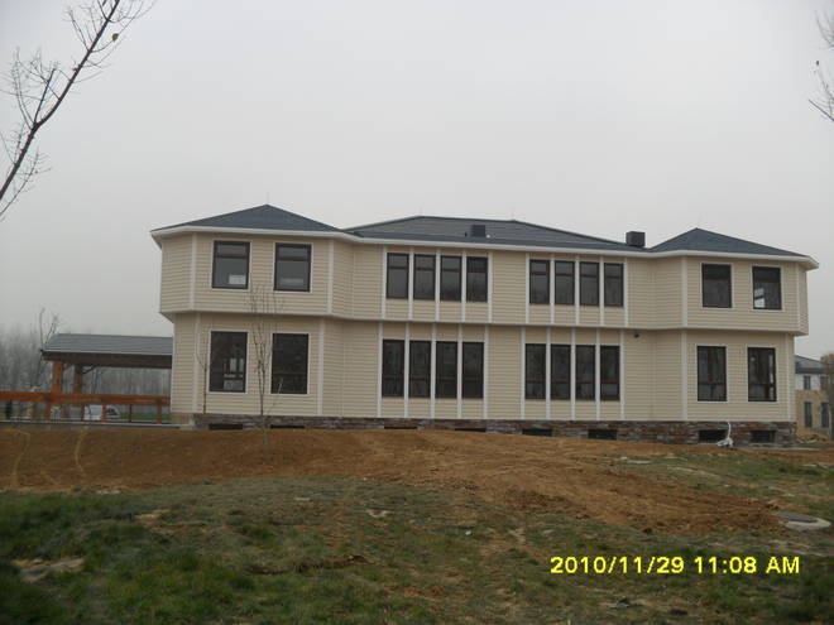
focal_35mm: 35
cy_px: 312
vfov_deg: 40.7
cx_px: 417
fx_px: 843
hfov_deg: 52.6
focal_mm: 6.3
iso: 80
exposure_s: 1/350
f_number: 3
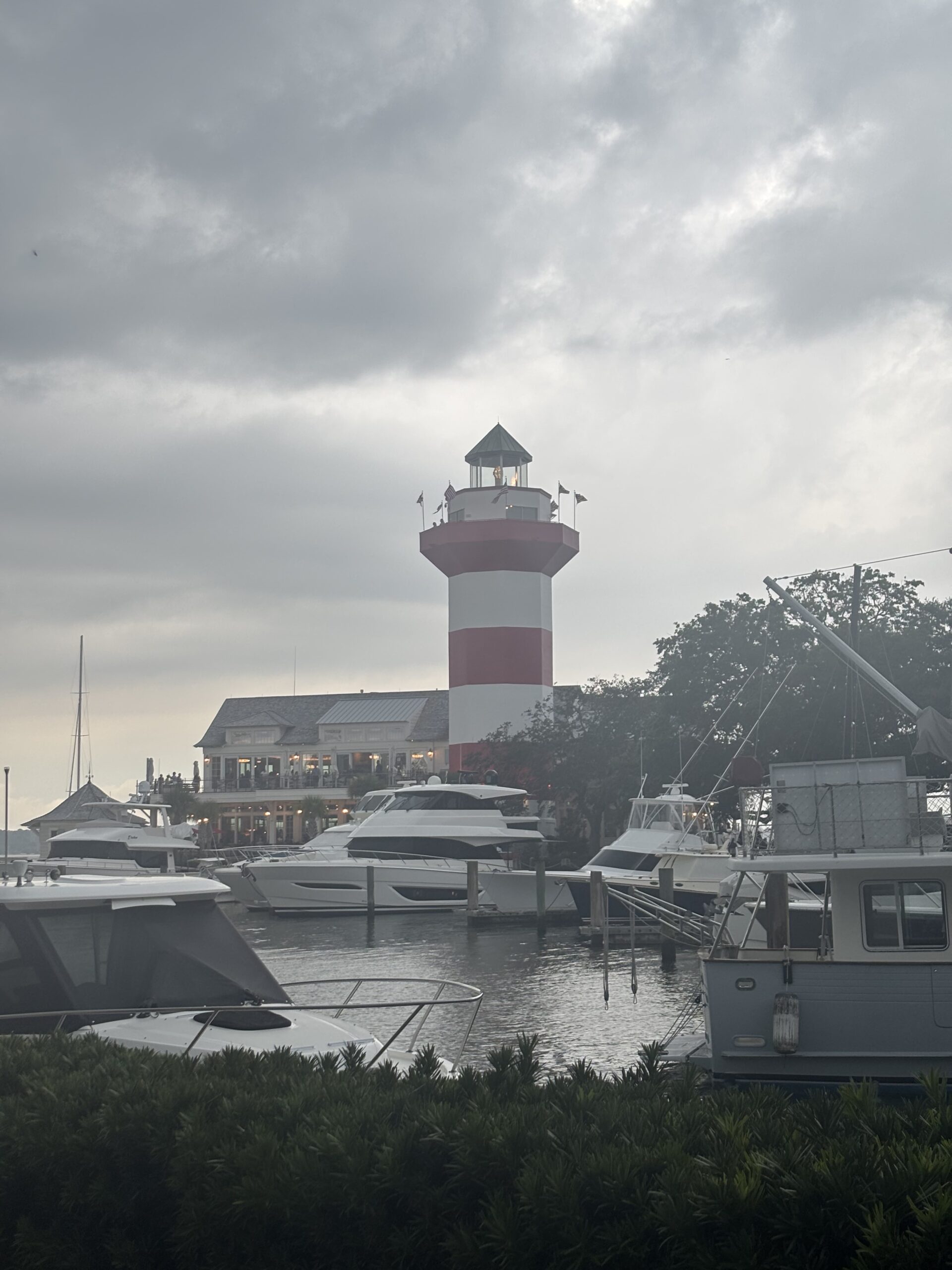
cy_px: 635
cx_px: 476
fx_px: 1907
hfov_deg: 28.0
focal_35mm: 52
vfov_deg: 36.8
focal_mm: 5.96
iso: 32
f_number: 1.6
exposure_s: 1/220
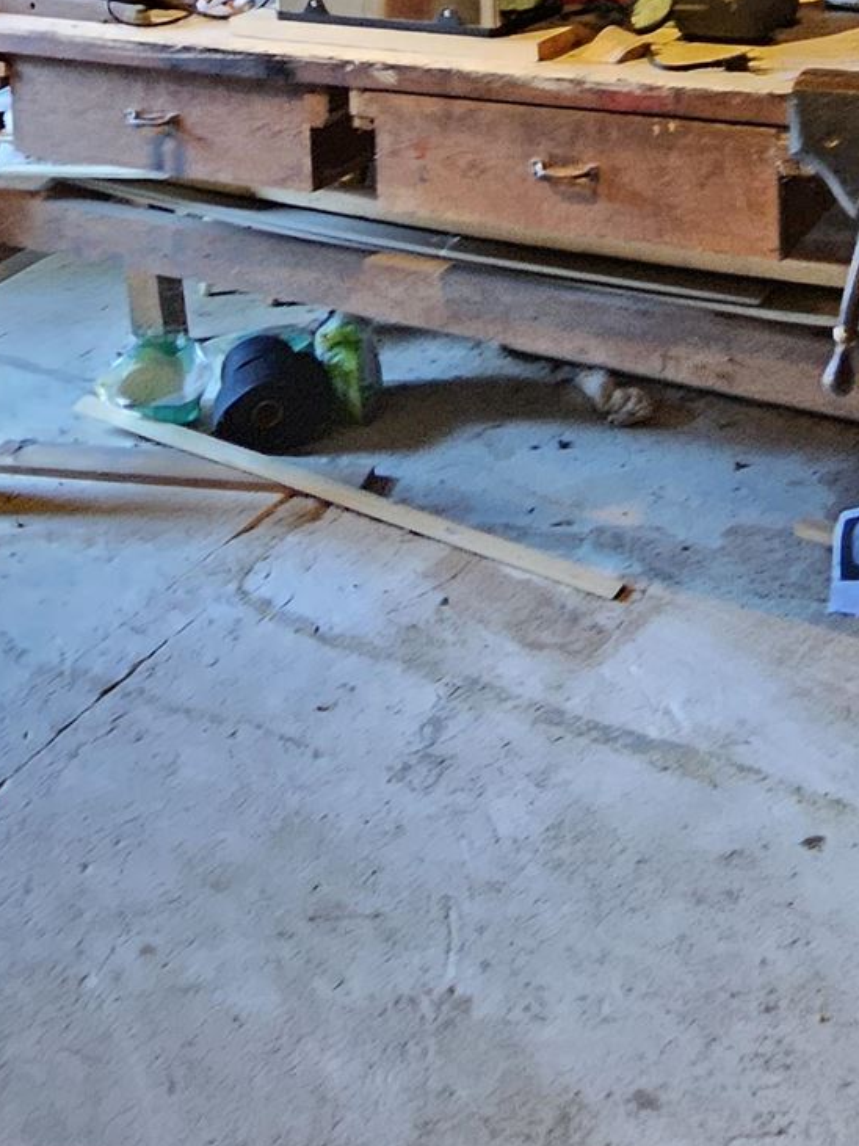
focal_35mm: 41
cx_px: 585
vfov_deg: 36.1
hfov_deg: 34.7
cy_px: -216
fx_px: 1357
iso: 640
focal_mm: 2.2
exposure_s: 1/30
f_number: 2.2
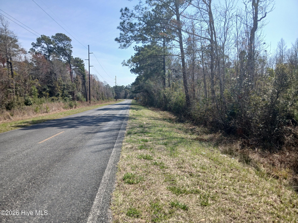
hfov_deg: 67.3
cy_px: 112
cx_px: 149
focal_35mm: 26
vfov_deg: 53.1
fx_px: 224
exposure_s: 1/650
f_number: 1.8
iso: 20
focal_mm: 3.98
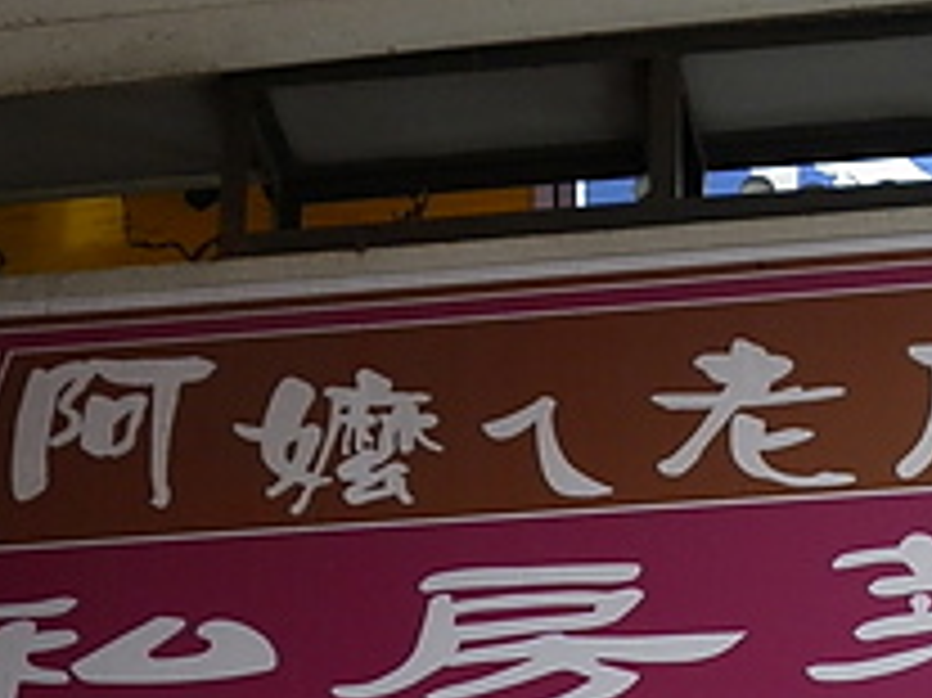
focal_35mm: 113
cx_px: 671
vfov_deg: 13.0
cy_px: 540
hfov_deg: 17.4
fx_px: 3041
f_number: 3.3
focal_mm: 7.1
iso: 80
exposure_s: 1/160
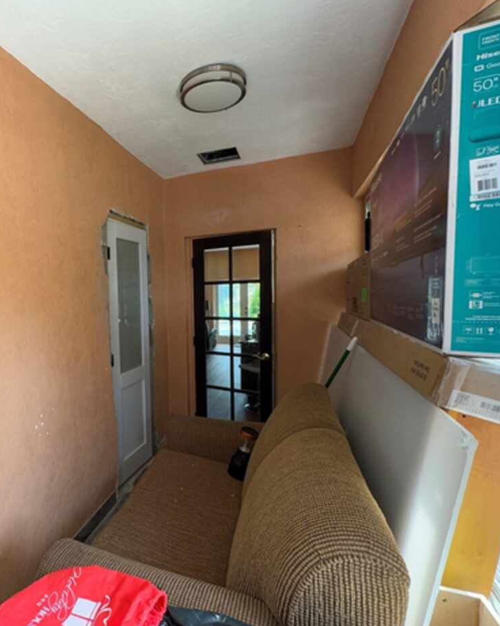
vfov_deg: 83.3
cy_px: 312
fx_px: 352
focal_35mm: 19
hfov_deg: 67.0
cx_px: 134
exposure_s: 1/99
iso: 160
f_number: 2.2
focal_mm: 2.22
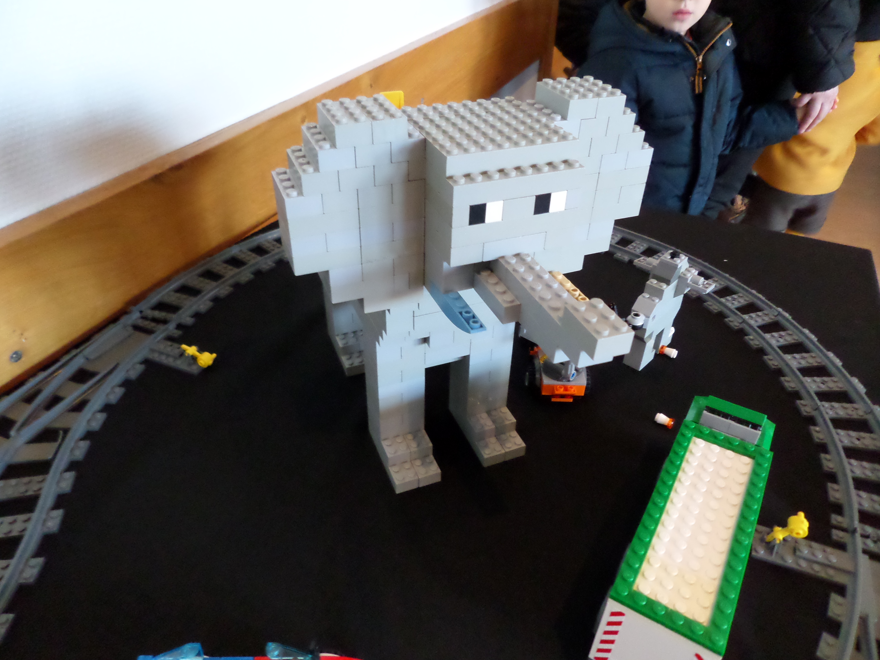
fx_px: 610
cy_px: 330
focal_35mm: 24
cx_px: 440
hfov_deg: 71.6
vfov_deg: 56.8
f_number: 3.1
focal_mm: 4.3
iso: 480
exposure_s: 1/20
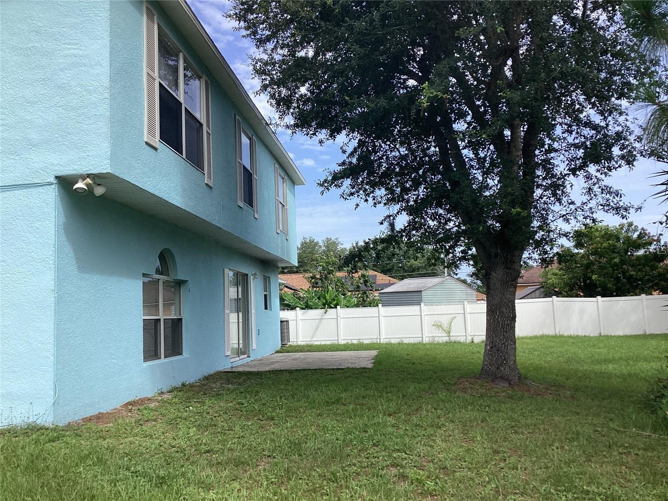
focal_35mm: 31
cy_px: 250
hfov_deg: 58.4
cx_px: 334
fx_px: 598
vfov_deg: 45.4
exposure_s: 1/926
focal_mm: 3.3
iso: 25
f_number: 2.4
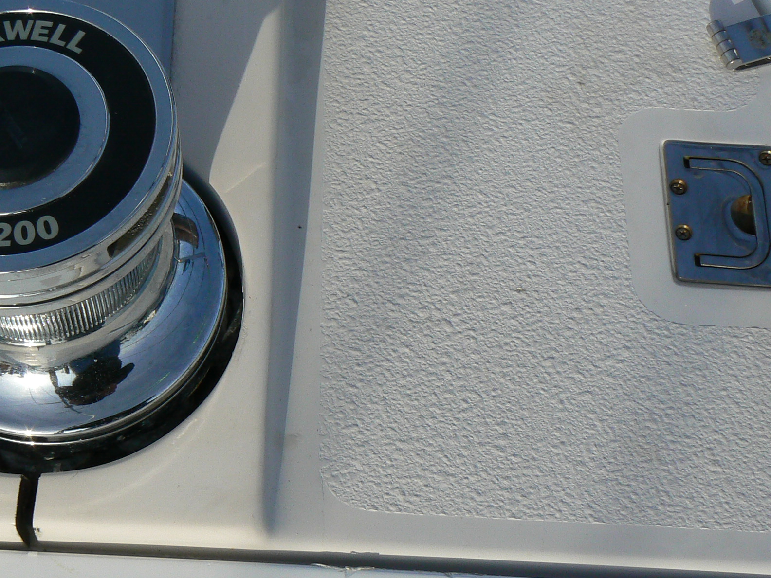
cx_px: 128
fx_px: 1425
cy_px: 309
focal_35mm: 64
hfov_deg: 29.4
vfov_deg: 22.9
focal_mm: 6
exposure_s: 1/500
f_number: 5.6
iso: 80
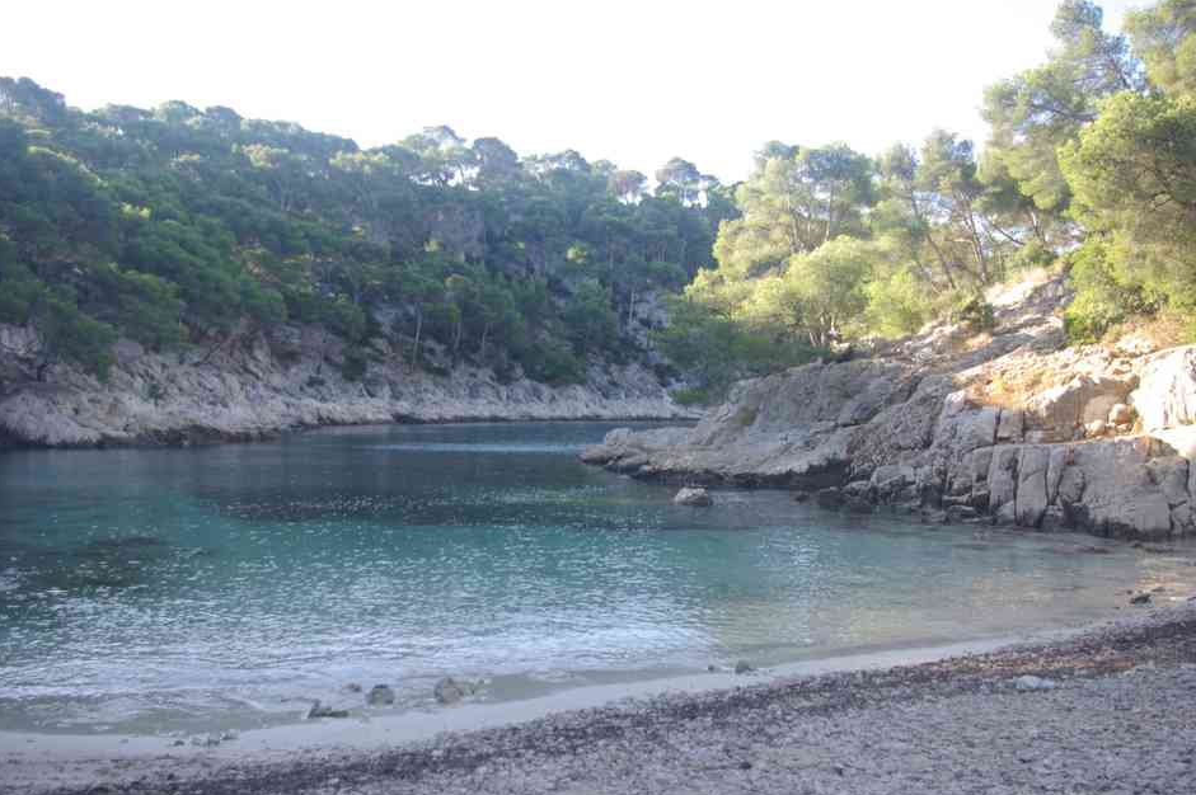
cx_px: 572
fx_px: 1113
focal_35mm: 34
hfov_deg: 56.5
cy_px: 420
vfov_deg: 39.3
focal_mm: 21
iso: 100
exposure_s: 1/60
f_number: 4.5
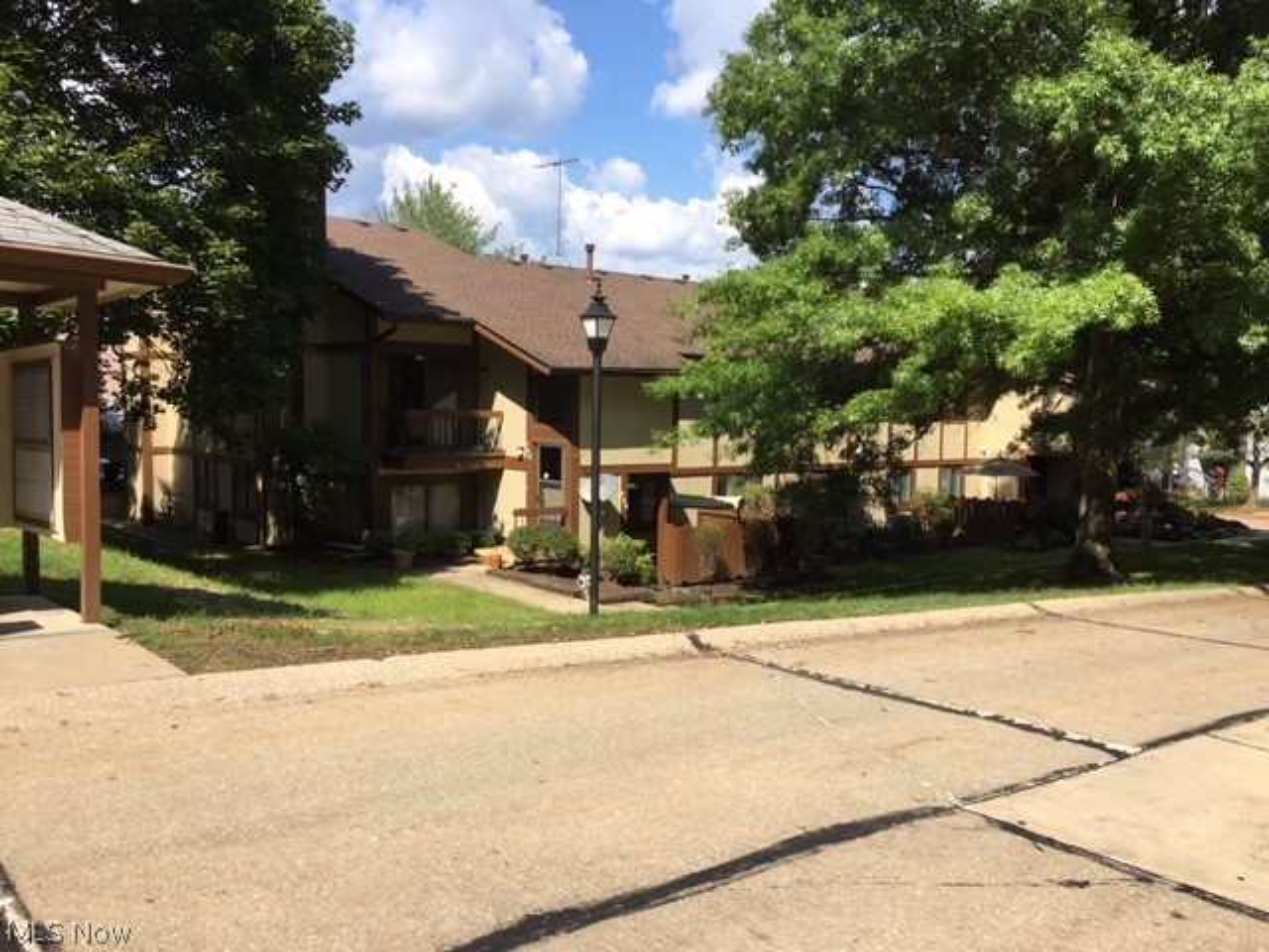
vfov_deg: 48.2
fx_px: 1063
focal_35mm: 29
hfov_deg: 61.7
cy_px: 476
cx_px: 634
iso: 25
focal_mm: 4.15
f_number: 2.2
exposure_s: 1/1115
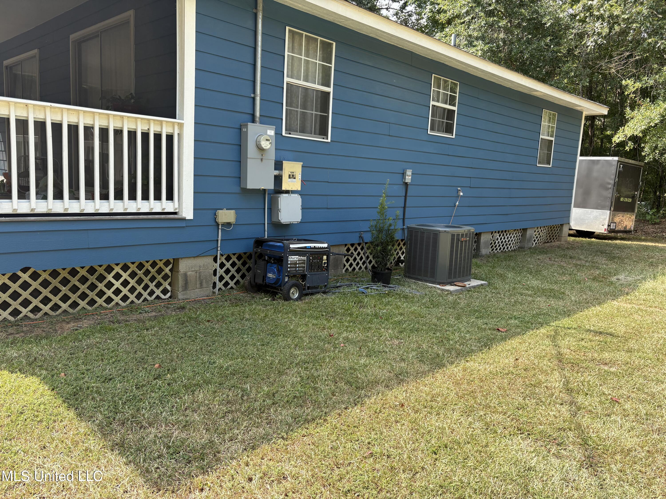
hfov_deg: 67.3
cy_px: 250
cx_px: 333
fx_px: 500
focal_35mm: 26
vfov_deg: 53.1
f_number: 1.6
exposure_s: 1/667
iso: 50
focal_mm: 5.96
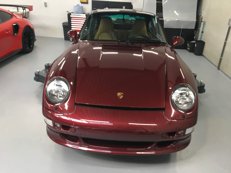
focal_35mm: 29
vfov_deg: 48.2
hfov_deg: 61.7
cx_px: 116
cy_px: 86
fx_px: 194
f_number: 2.2
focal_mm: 4.15
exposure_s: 1/33
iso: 50
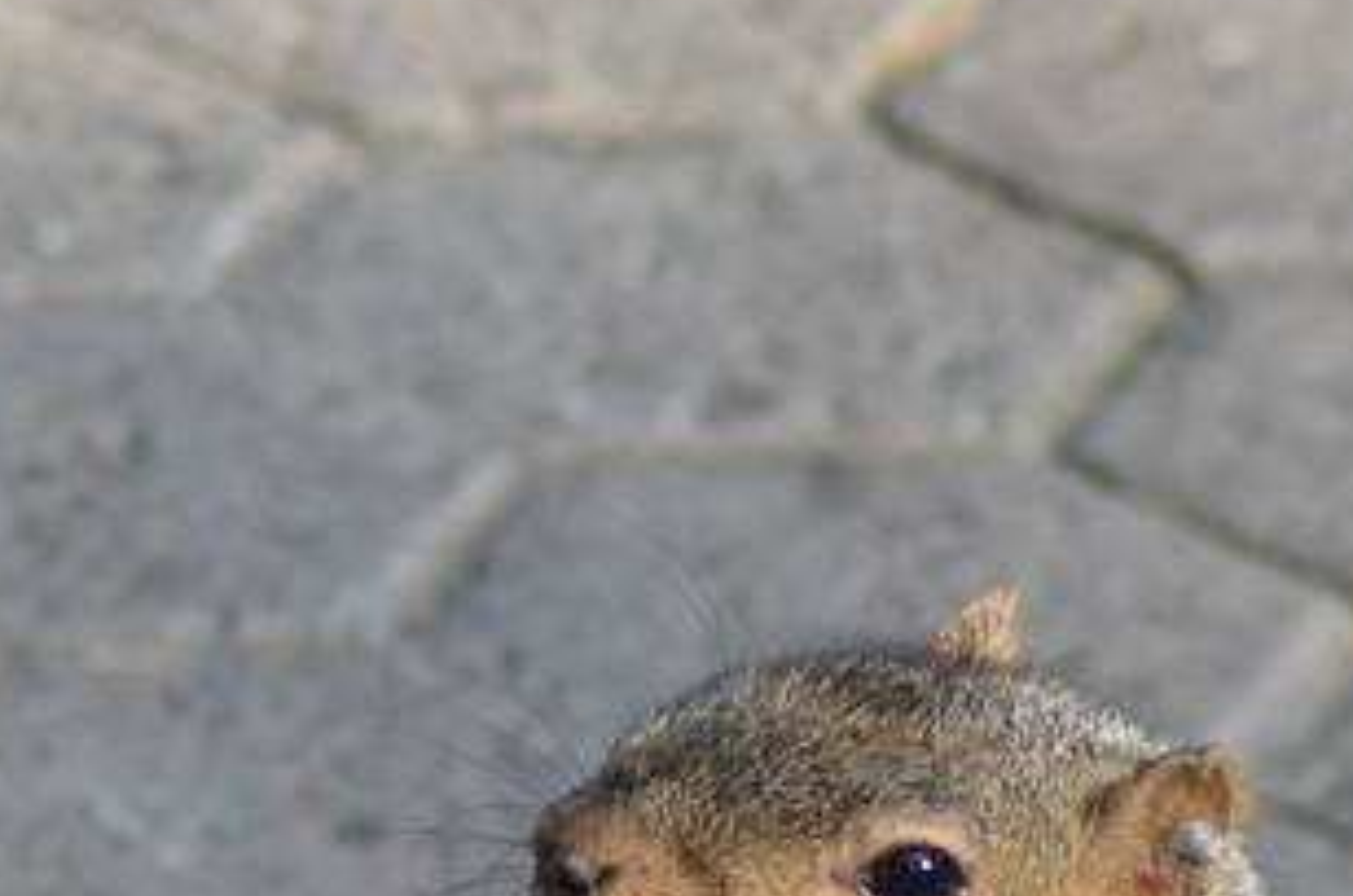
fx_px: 29217
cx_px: 1278
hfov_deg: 2.7
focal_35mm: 779
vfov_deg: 1.8
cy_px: 2117
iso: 400
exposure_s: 1/400
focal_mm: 100
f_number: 5
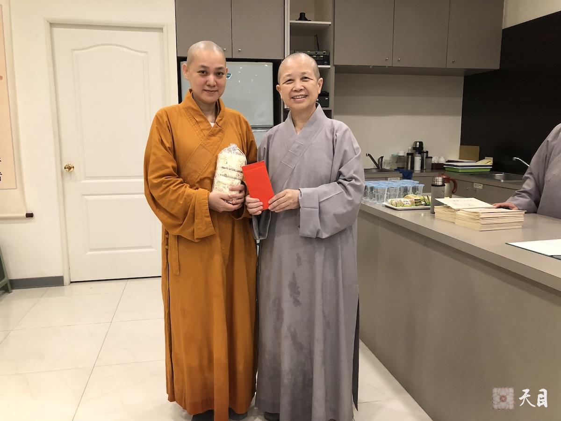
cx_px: 280
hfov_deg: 63.4
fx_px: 454
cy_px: 210
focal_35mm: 28
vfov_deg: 49.7
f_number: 1.8
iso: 64
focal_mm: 4
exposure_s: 1/15
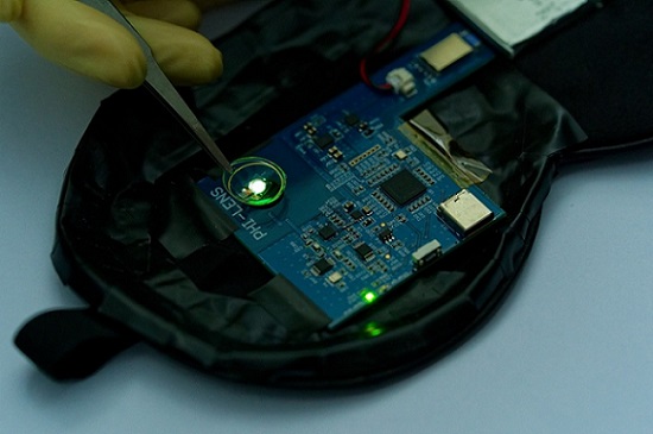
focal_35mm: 90
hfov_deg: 22.7
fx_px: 1630
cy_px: 217
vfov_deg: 15.1
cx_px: 326
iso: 3200
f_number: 4
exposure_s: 1/30
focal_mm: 90
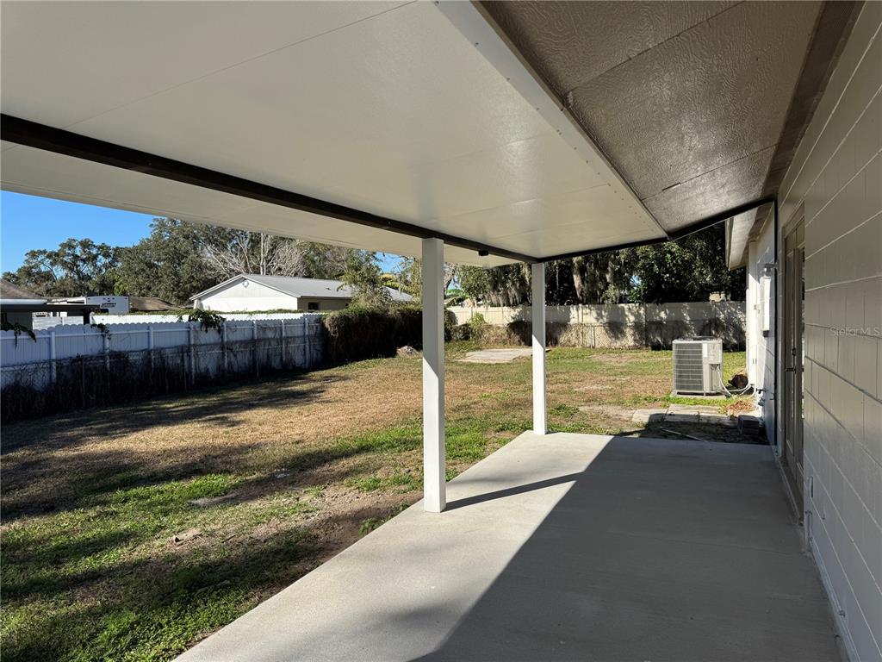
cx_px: 441
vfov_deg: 56.8
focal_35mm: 24
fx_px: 612
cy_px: 331
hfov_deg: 71.6
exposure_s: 1/3802
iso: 80
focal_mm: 6.76
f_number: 1.78
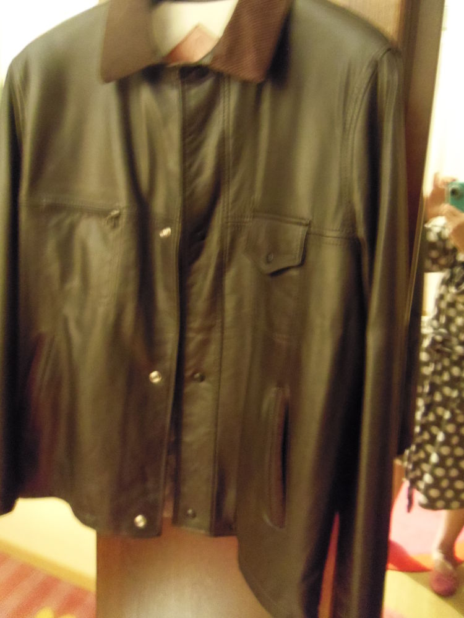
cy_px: 309
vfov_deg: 63.4
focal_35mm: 28
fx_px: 500
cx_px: 232
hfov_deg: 49.7
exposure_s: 1/4
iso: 800
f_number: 3.9
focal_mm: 5
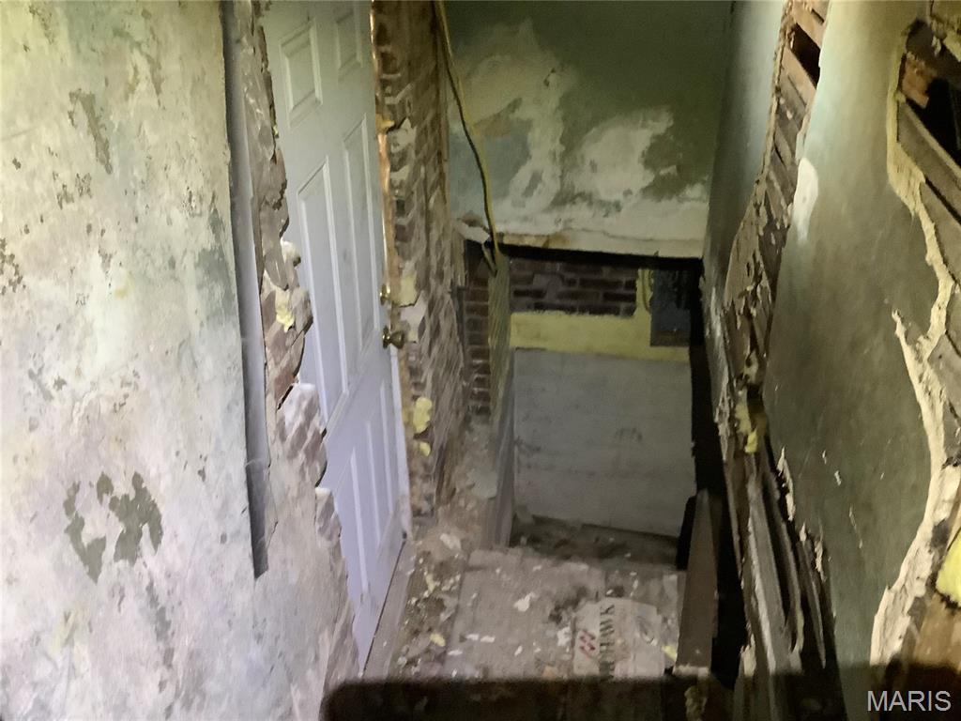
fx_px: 861
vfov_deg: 45.4
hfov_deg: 58.4
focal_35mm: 31
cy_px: 360
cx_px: 480
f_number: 2.4
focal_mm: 3.3
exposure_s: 1/30
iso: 500
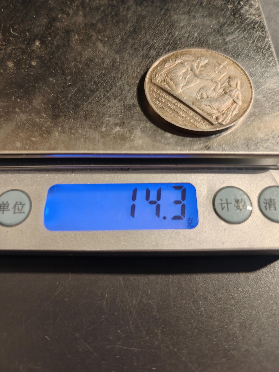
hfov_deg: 56.8
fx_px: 258
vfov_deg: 71.6
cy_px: 182
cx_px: 142
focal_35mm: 24
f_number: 1.6
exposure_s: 1/100
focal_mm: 6.06
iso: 200
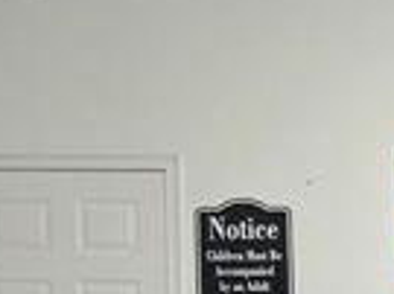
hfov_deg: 12.8
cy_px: 422
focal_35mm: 120
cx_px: 938
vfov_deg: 11.9
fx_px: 1365
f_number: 1.7
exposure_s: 1/120
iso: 500
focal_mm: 6.3
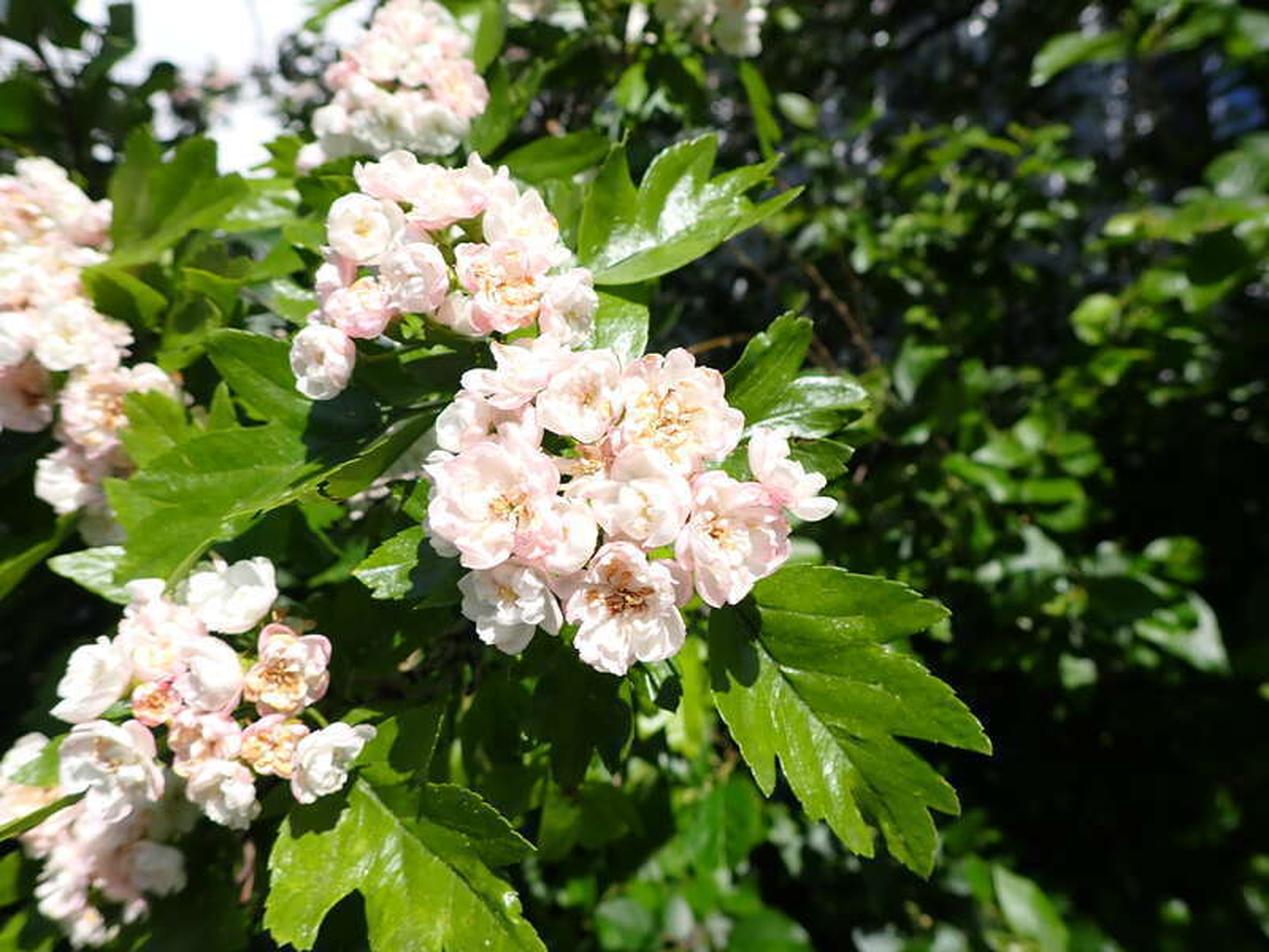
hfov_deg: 69.4
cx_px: 634
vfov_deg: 54.9
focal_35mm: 25
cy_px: 476
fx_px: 916
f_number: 8
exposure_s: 1/200
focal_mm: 4.5
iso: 100
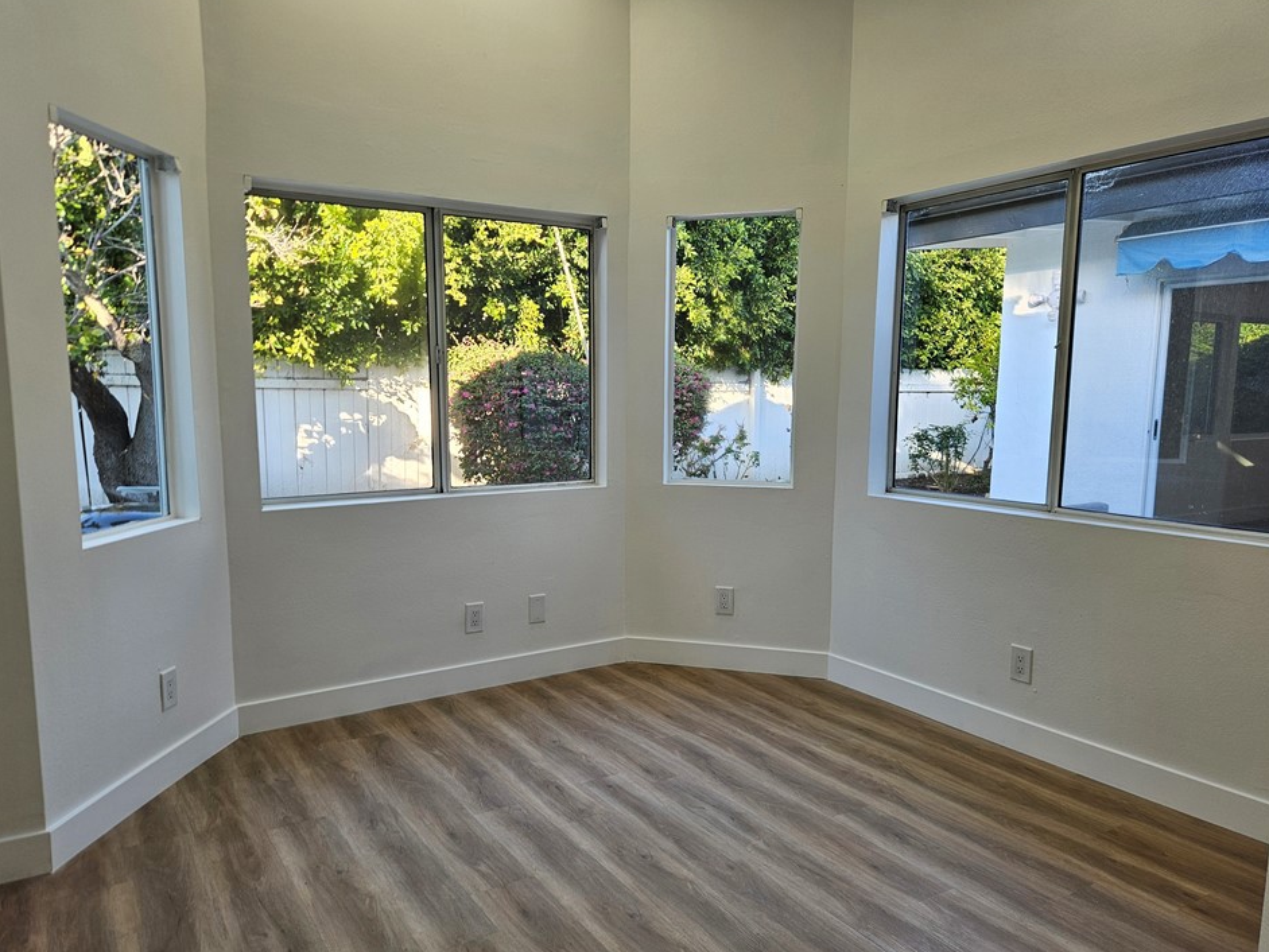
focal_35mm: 25
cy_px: 501
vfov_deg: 54.9
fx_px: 917
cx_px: 617
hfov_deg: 69.4
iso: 40
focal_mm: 5.4
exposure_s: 1/120
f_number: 1.8
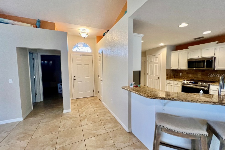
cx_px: 113
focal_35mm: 14
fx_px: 87
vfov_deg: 81.2
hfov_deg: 104.3
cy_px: 75
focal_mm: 1.57
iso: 125
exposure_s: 1/60
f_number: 1.8
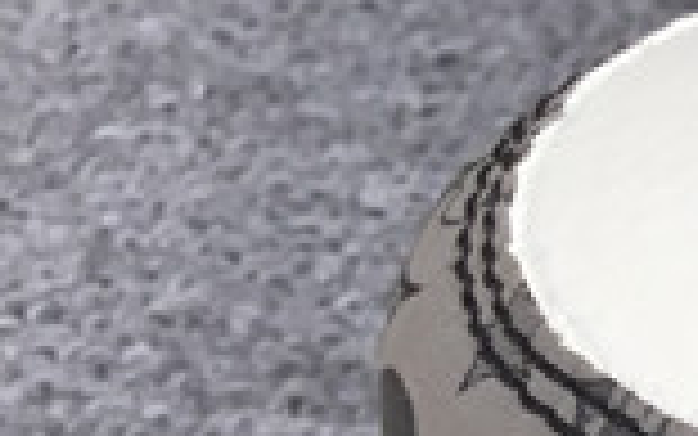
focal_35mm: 191
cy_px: 667
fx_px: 3635
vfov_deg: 6.8
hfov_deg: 9.1
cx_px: 1990
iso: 25
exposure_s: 1/105
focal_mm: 3.3
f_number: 2.4
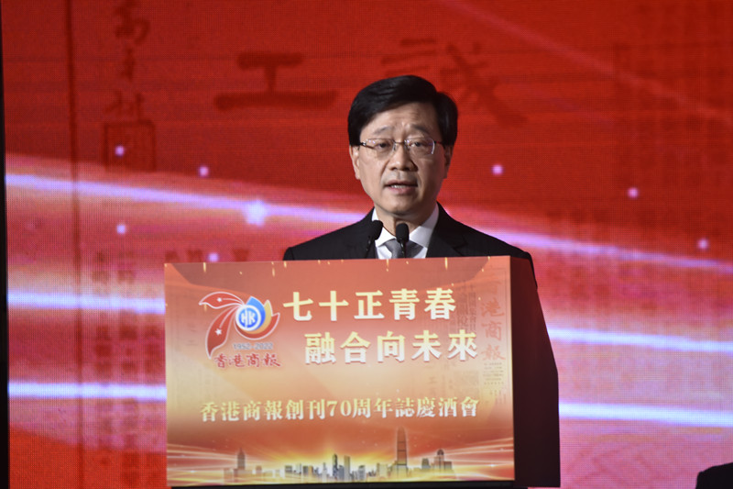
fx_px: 8549
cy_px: 244
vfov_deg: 3.3
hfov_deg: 4.9
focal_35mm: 420
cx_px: 366
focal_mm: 280
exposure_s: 1/60
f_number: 7.1
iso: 800
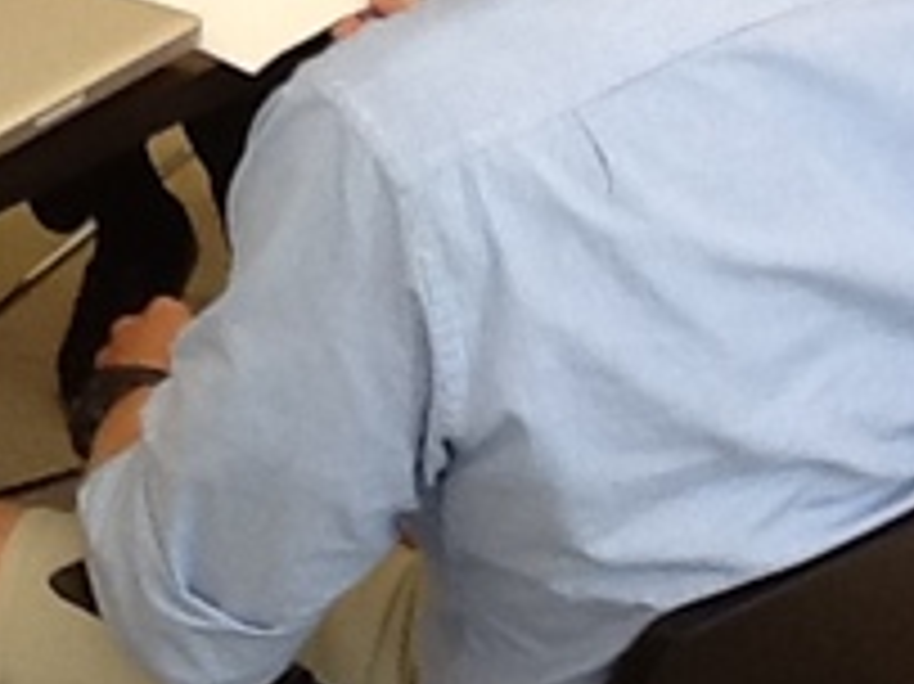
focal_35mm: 101
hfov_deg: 18.7
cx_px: -77
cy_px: -382
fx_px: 2665
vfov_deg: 13.6
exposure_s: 1/40
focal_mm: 2.03
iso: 80
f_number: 2.4
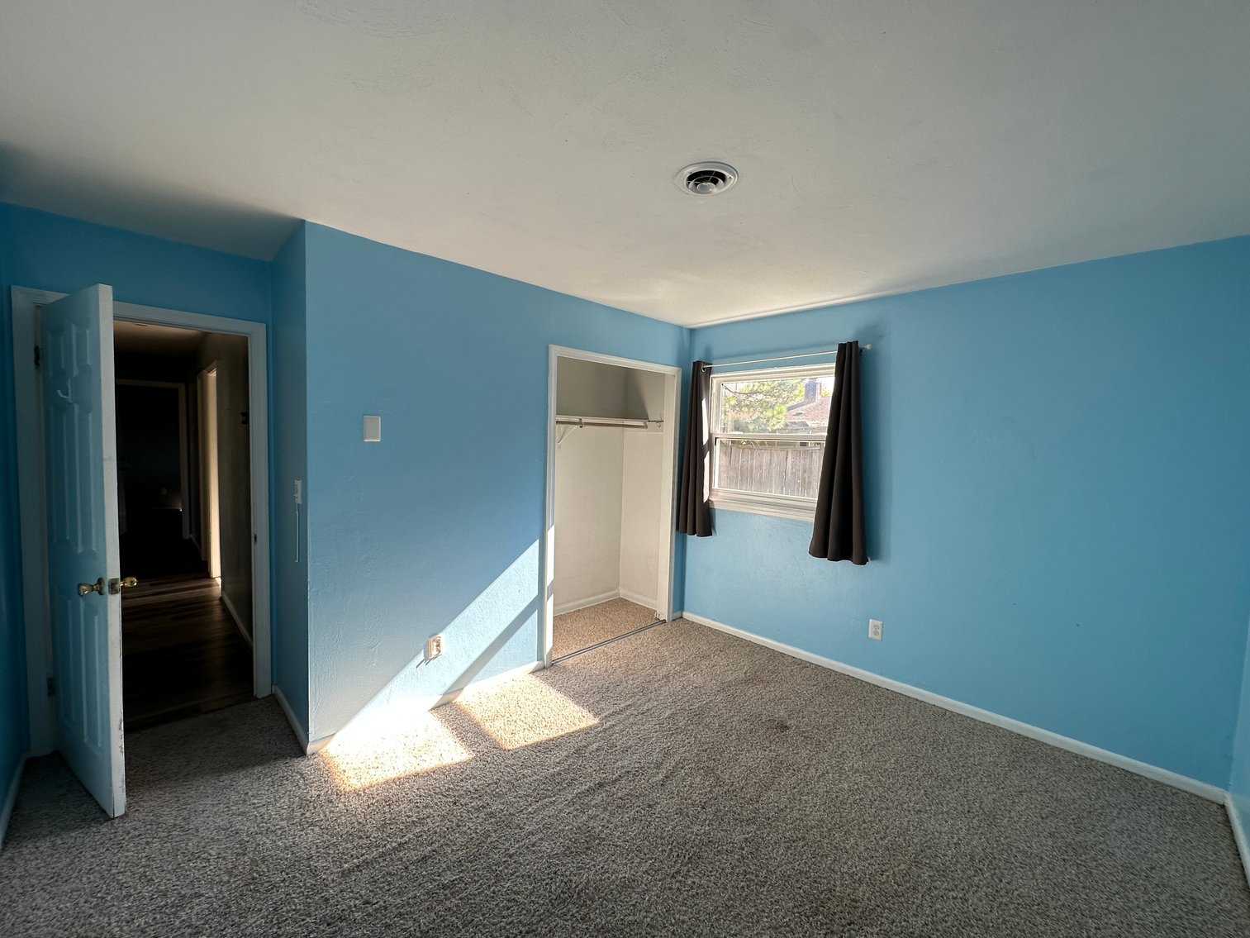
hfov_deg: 102.1
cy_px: 469
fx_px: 506
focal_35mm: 14
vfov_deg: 85.7
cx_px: 625
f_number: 2.2
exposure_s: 1/164
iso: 40
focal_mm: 2.22
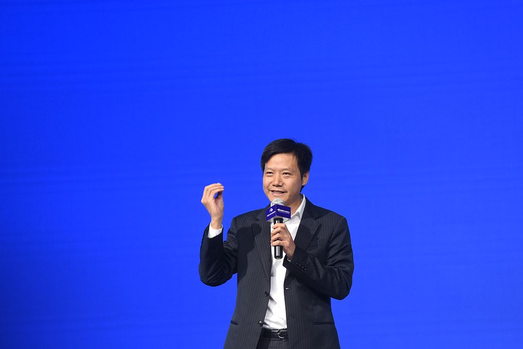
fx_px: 3387
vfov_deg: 5.9
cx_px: 286
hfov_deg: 8.8
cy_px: 175
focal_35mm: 233
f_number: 3.5
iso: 640
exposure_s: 1/100
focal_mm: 200
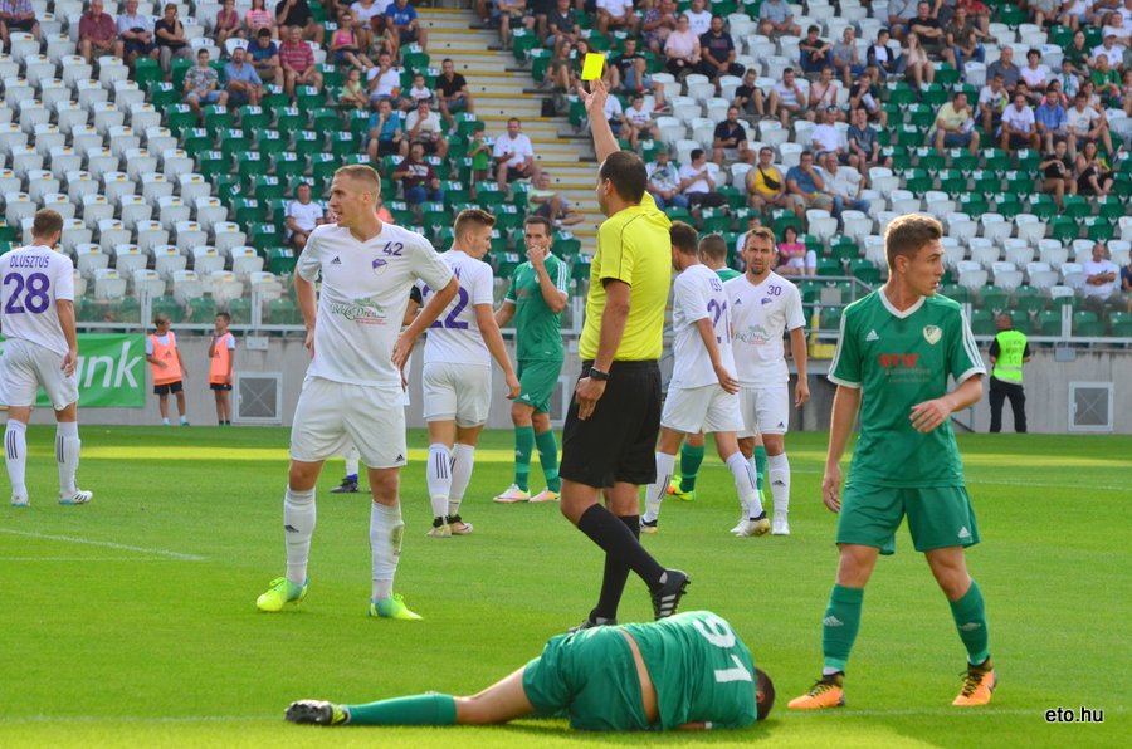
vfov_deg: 6.8
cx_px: 566
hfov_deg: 10.2
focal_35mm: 202
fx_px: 6354
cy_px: 374
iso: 640
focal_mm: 135
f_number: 7.1
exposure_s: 1/800
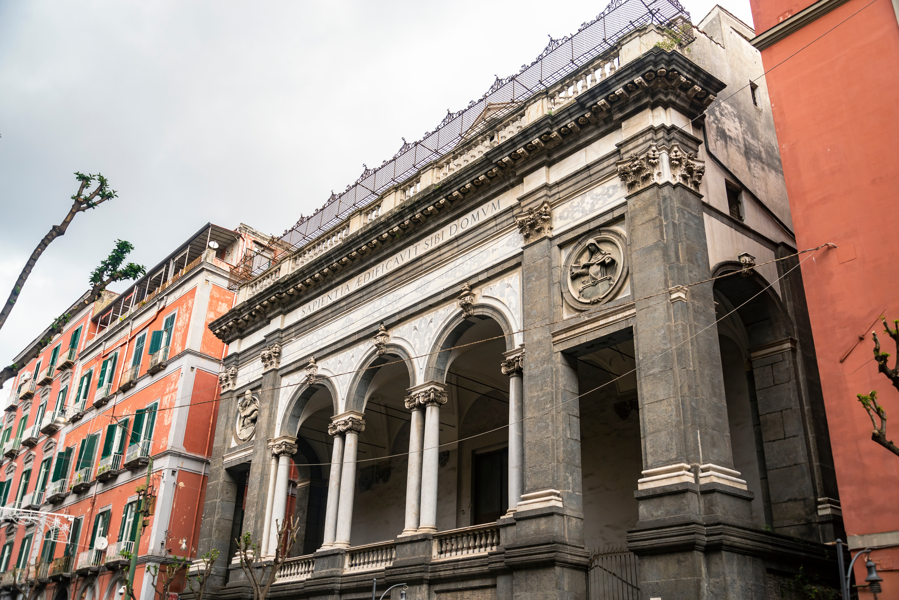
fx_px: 799
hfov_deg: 58.7
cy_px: 300
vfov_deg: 41.1
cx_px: 450
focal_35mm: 32
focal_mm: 32
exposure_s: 1/400
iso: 400
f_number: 9
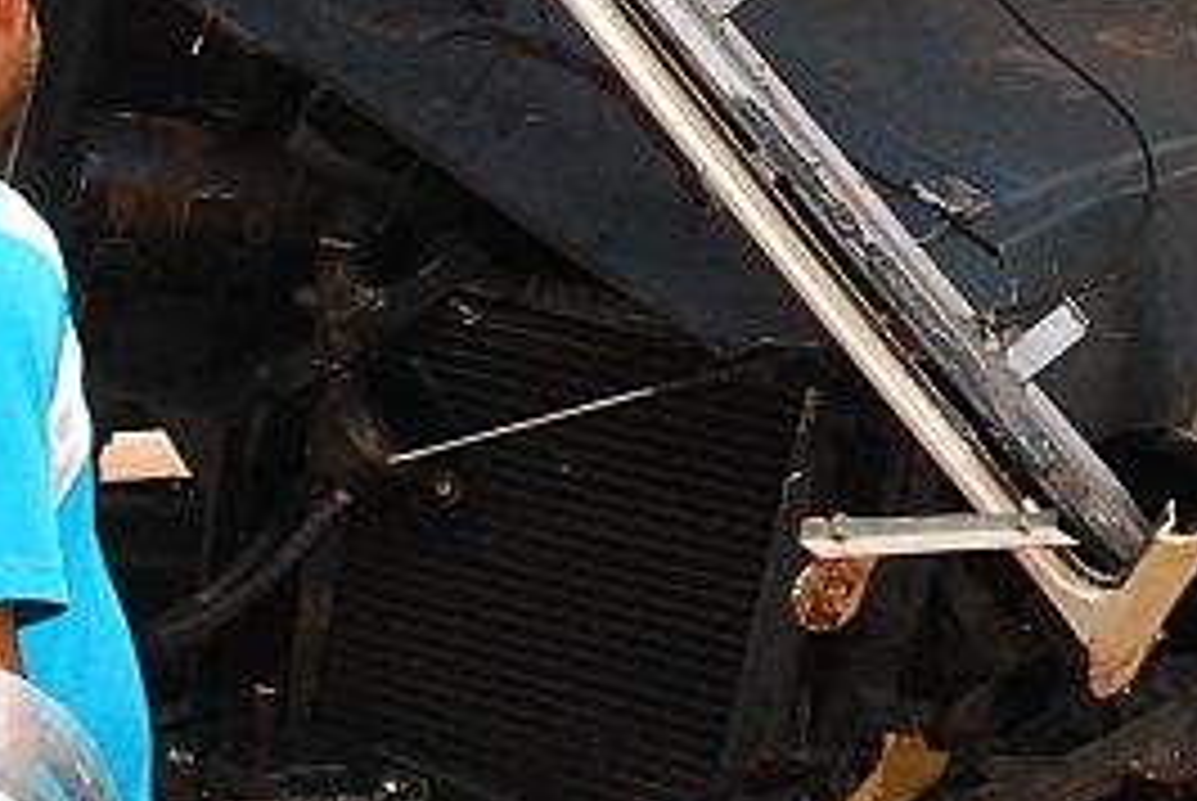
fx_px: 3462
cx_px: 1354
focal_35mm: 104
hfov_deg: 18.8
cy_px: 164
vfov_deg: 13.1
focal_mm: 18
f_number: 11
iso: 800
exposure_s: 1/500
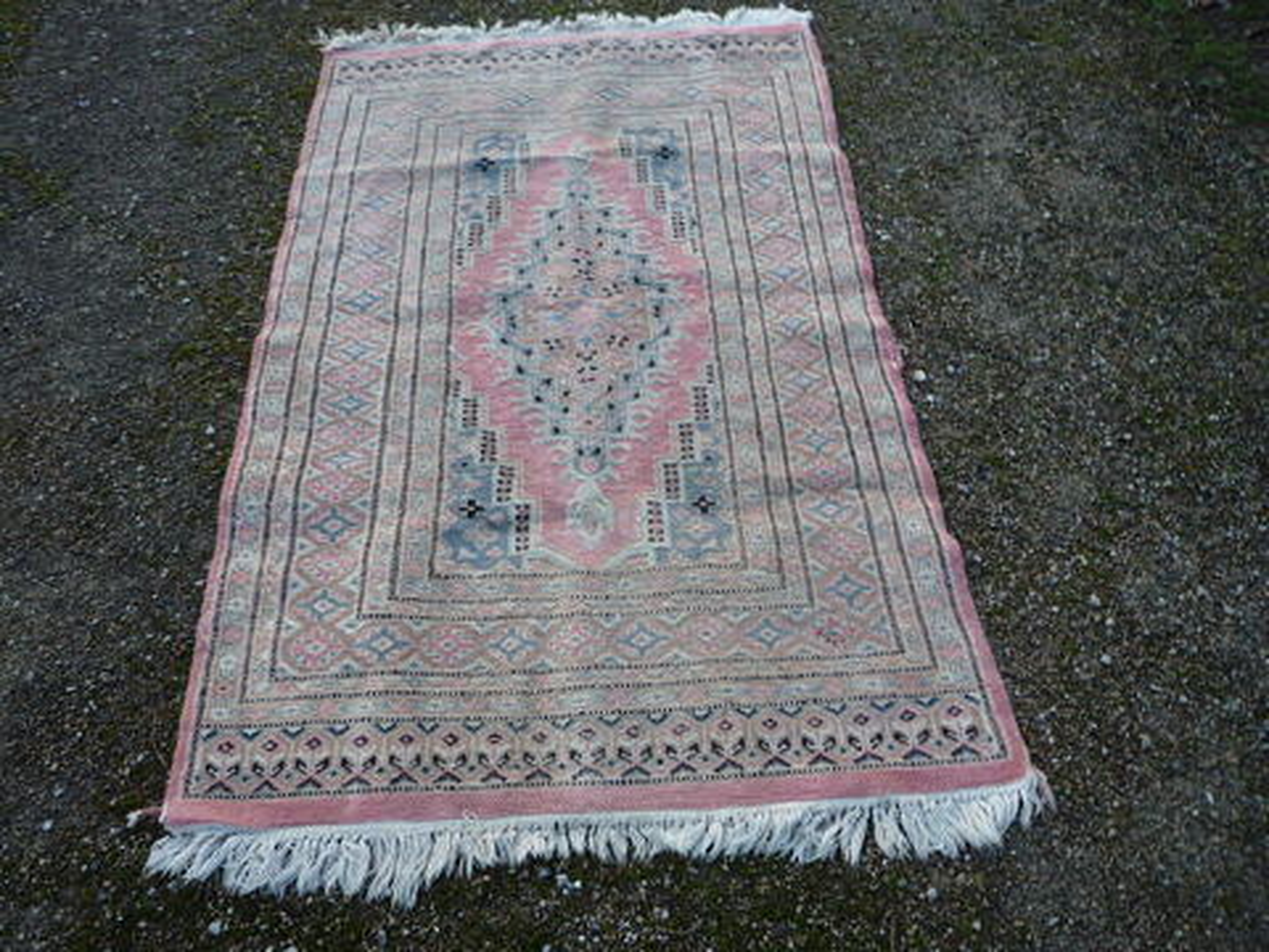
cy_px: 476
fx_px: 1100
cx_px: 634
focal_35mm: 30
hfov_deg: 60.0
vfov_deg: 46.8
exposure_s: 1/60
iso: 100
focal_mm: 5.2
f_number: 3.3
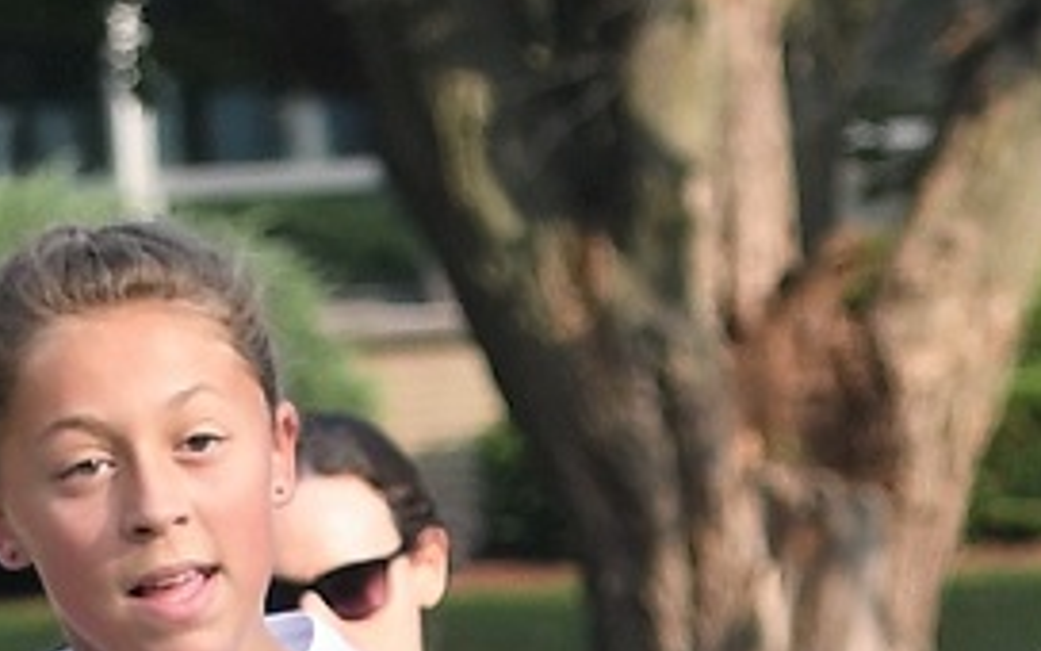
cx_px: 1661
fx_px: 12994
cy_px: 743
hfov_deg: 4.6
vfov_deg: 2.9
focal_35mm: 458
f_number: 4.5
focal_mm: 70
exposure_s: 1/1000
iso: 400
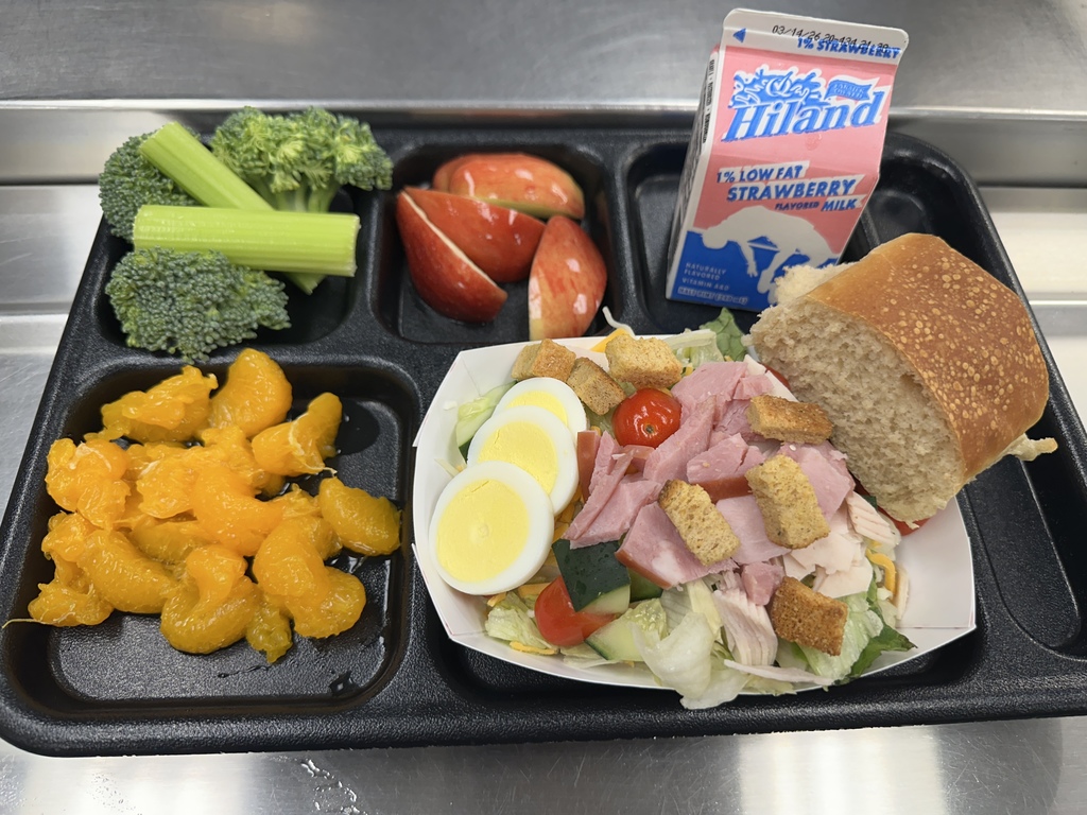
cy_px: 408
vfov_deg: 56.8
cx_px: 544
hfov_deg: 71.6
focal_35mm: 24
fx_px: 754
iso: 125
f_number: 1.78
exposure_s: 1/120
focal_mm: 6.86
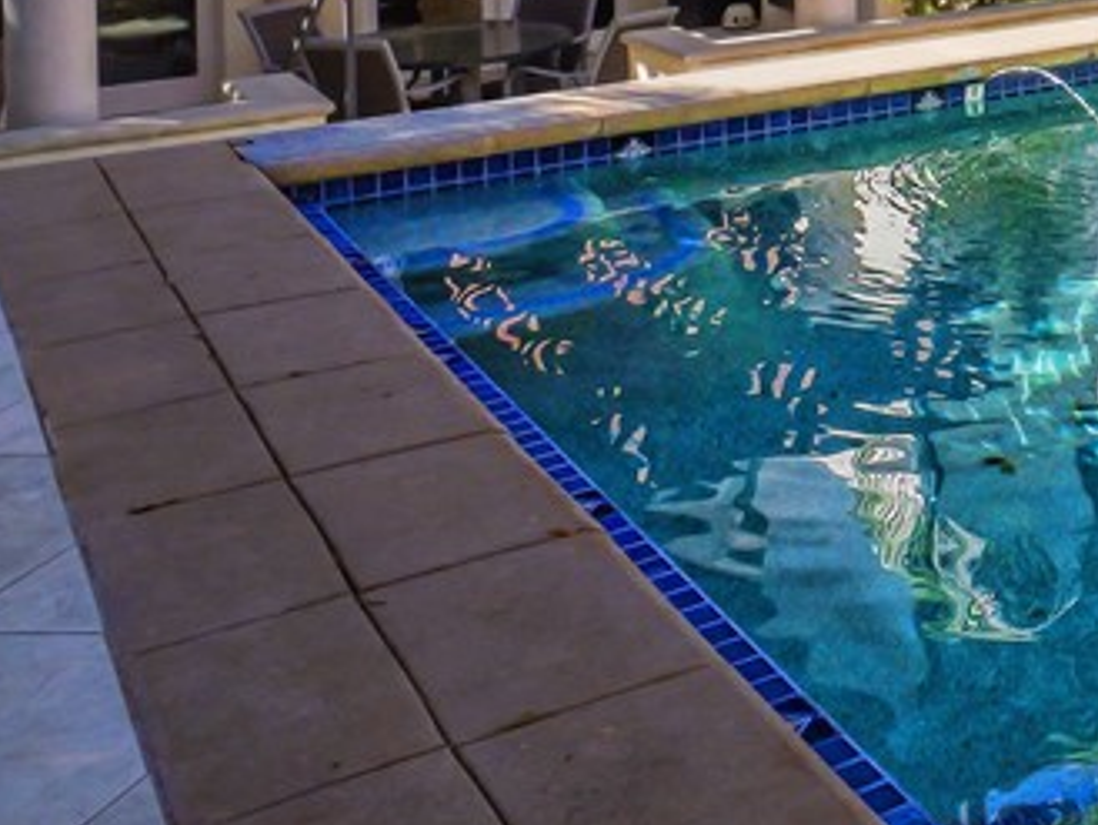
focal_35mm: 56
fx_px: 1777
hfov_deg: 27.7
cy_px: -266
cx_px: 1480
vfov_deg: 23.0
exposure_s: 1/100
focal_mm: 9
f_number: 14
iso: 200
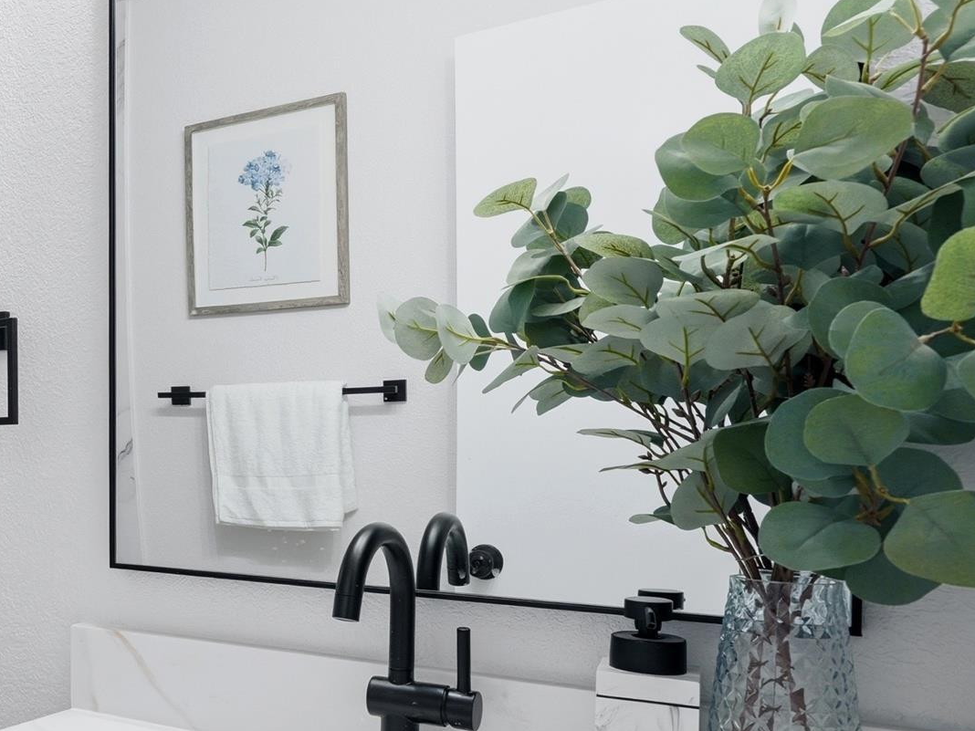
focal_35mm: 36
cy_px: 464
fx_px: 1014
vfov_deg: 39.4
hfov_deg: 39.4
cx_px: -154
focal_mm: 16
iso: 250
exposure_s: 1/125
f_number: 9
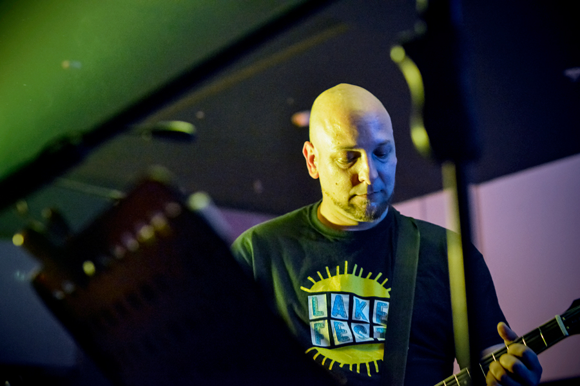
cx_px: 290
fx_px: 1369
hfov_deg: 23.9
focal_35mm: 85
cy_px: 193
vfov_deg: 16.1
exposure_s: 1/60
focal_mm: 85
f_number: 4
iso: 6400
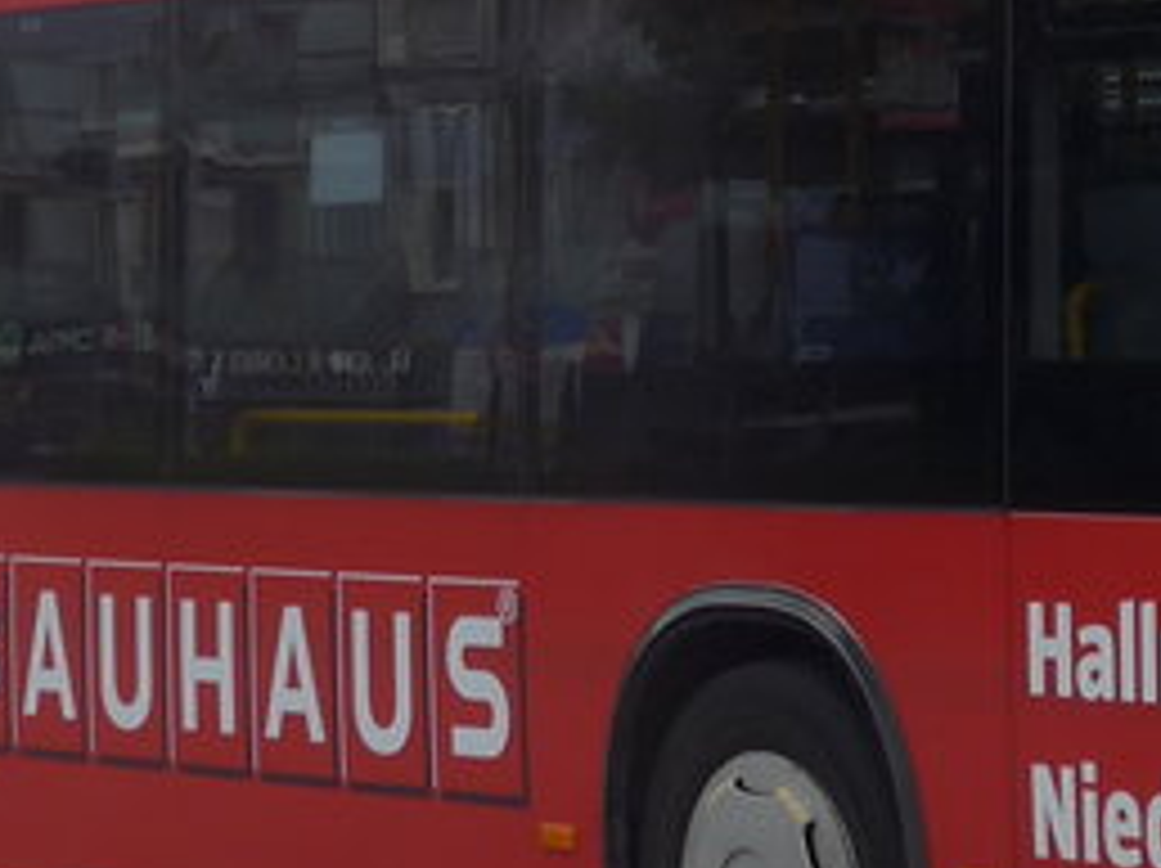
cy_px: -247
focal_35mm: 191
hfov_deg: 10.4
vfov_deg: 7.7
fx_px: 6400
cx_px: 801
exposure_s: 1/200
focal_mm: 8.4
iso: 80
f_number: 2.8
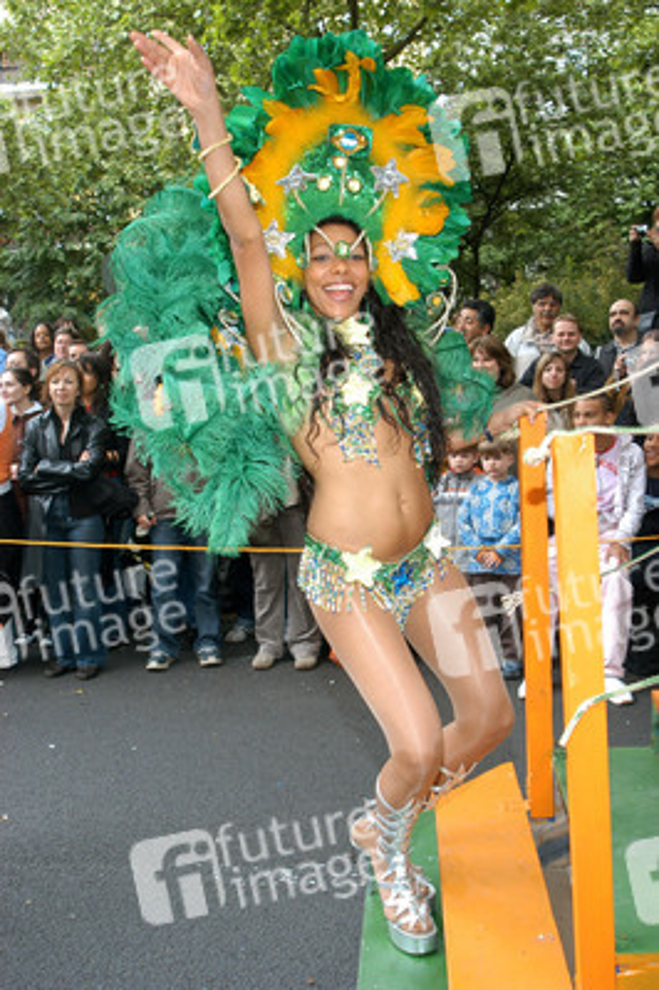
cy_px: 495
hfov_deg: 31.8
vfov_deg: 46.4
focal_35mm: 42
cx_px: 330
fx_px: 1155
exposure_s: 1/60
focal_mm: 28
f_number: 5
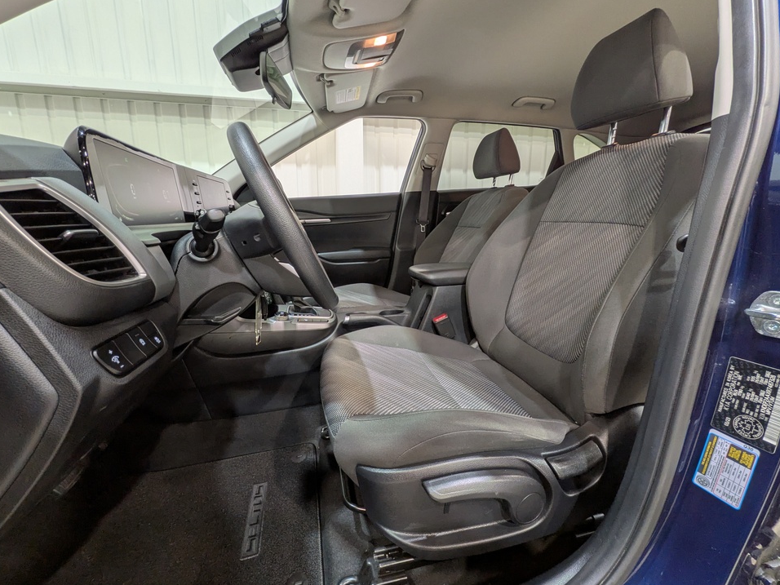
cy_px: 282
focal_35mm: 15
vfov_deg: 81.7
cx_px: 383
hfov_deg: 98.2
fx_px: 338
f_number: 2.2
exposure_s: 1/30
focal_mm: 1.83
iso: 73
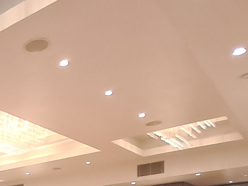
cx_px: -71
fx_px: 351
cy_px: 269
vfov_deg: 24.2
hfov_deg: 30.8
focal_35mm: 49
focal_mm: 1.13
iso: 250
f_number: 2.2
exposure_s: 1/33
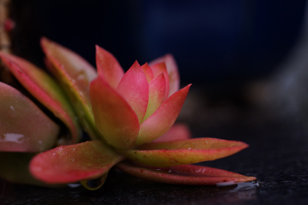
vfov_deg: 18.2
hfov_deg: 27.0
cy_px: 102
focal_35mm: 75
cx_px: 154
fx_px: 641
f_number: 2.8
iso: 320
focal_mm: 50
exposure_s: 1/160
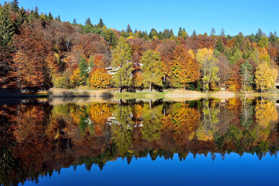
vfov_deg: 37.9
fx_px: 271
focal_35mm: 35
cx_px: 140
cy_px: 93
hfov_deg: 54.4
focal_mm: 35
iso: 100
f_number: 5.6
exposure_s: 1/320
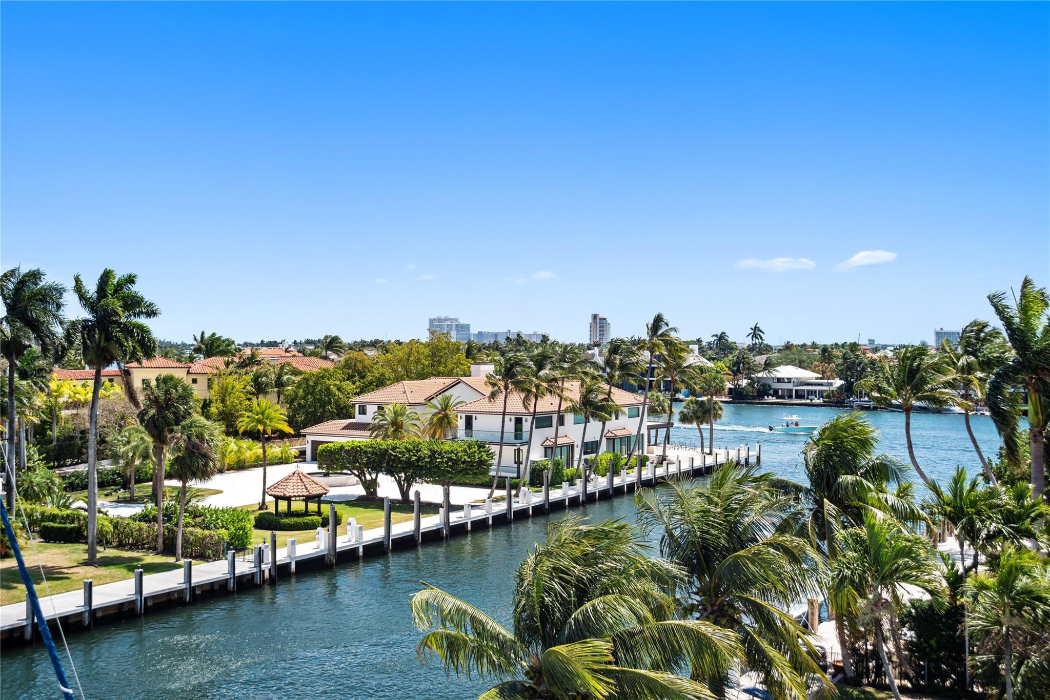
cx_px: 525
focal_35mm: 38
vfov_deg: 35.1
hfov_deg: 50.7
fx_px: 1108
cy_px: 350
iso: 250
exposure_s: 1/800
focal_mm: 38
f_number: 8
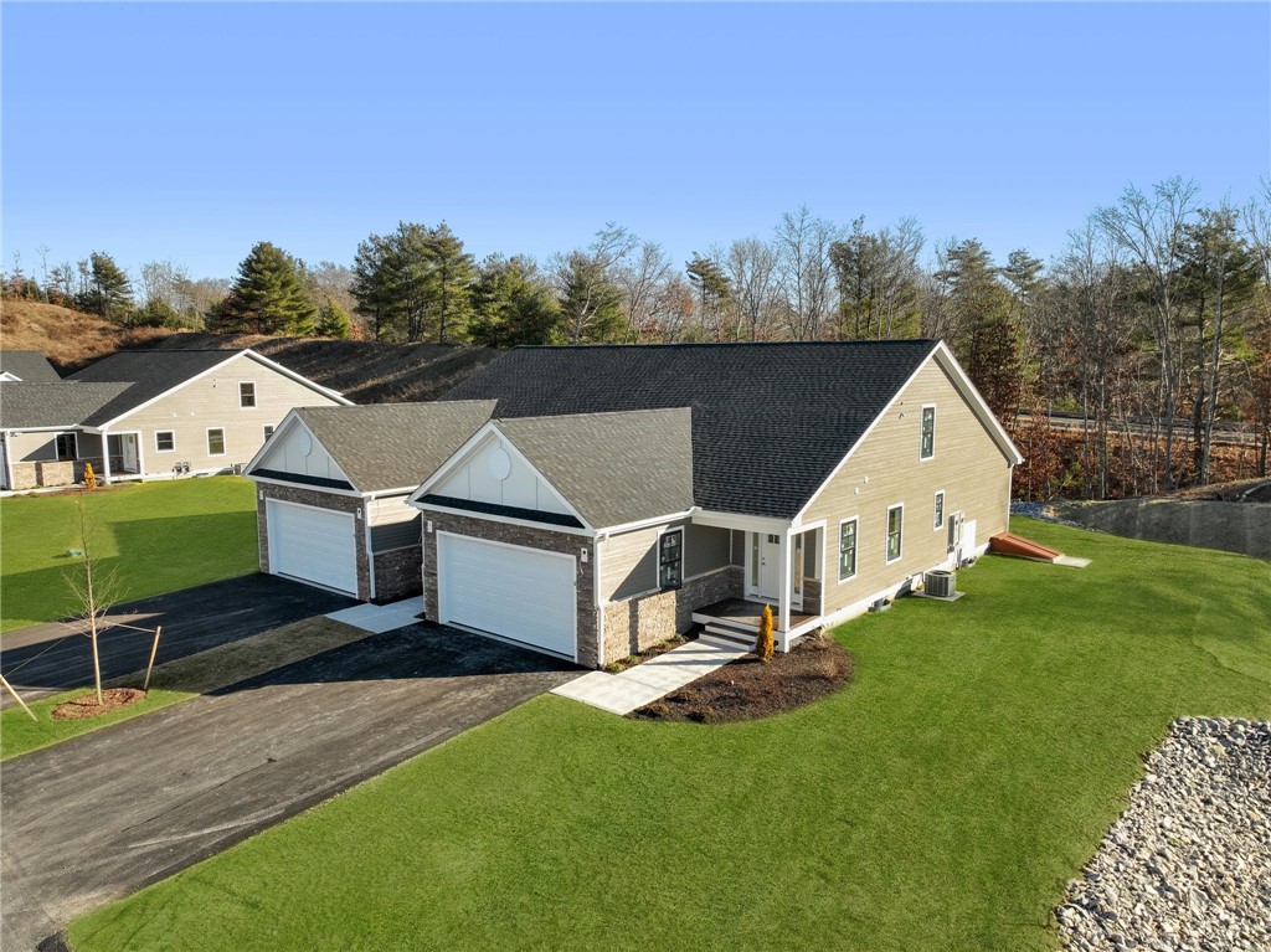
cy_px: 476
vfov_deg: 56.8
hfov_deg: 71.6
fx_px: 881
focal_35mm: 24
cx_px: 636
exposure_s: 1/120
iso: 100
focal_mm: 12.29
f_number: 2.8
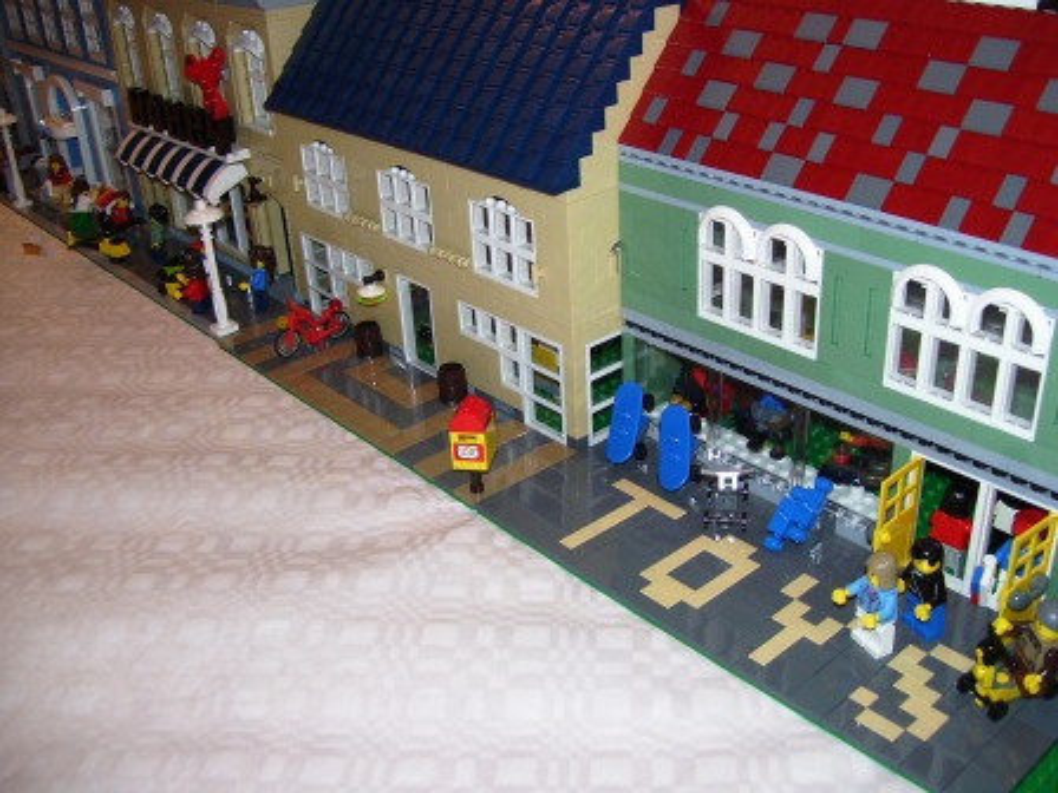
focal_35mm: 36
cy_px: 396
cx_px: 529
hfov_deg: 51.4
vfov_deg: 39.7
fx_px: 1100
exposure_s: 1/60
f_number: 2.7
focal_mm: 6
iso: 80
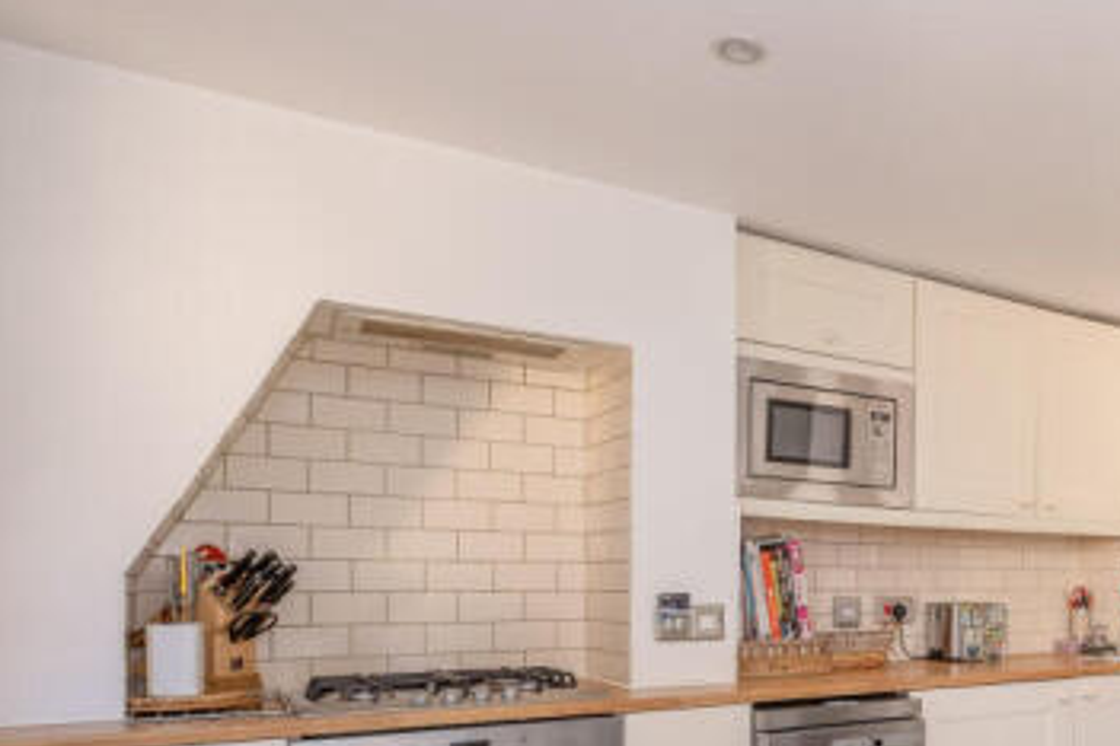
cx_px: 959
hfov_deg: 58.2
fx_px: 871
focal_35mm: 28
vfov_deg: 44.0
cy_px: 604
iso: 320
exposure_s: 1/8
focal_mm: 10
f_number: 7.1
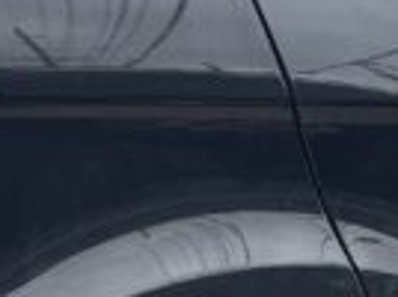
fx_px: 2284
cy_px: 252
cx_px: 463
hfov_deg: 9.8
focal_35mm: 199
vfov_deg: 7.4
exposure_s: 1/287
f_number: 1.6
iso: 50
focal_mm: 5.96
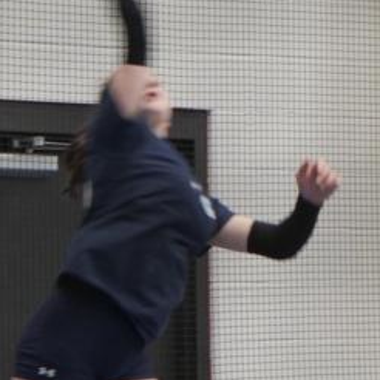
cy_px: 264
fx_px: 3925
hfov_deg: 5.5
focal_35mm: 316
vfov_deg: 5.5
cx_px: 293
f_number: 2.8
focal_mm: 43
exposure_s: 1/100
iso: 1000
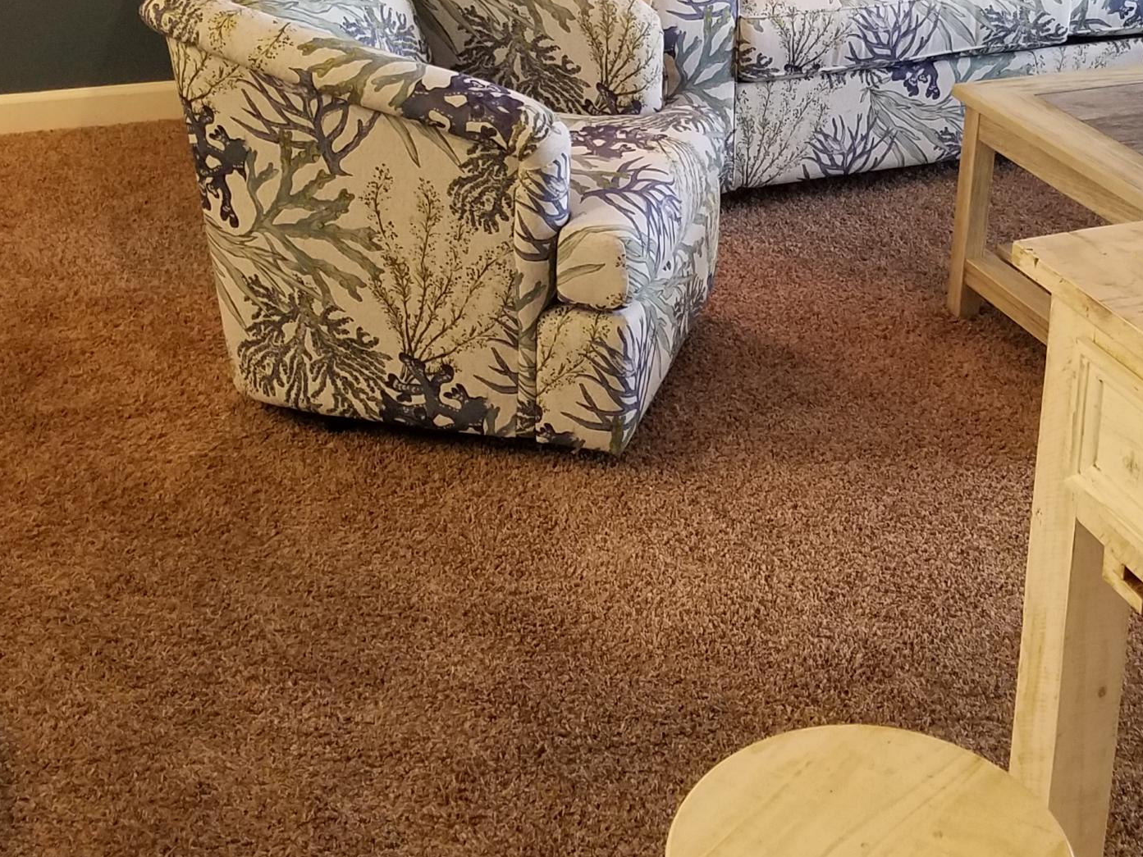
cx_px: 715
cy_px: 66
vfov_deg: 25.2
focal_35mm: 56
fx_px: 1849
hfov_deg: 34.2
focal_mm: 4.2
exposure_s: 1/24
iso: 200
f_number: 1.7
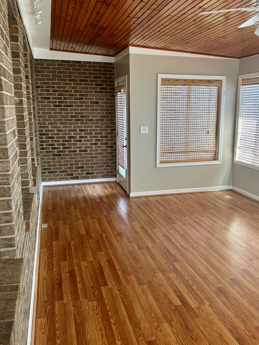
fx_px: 309
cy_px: 161
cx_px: 144
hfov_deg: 45.4
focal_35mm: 31
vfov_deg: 58.3
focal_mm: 5.7
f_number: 1.5
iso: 125
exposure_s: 1/60
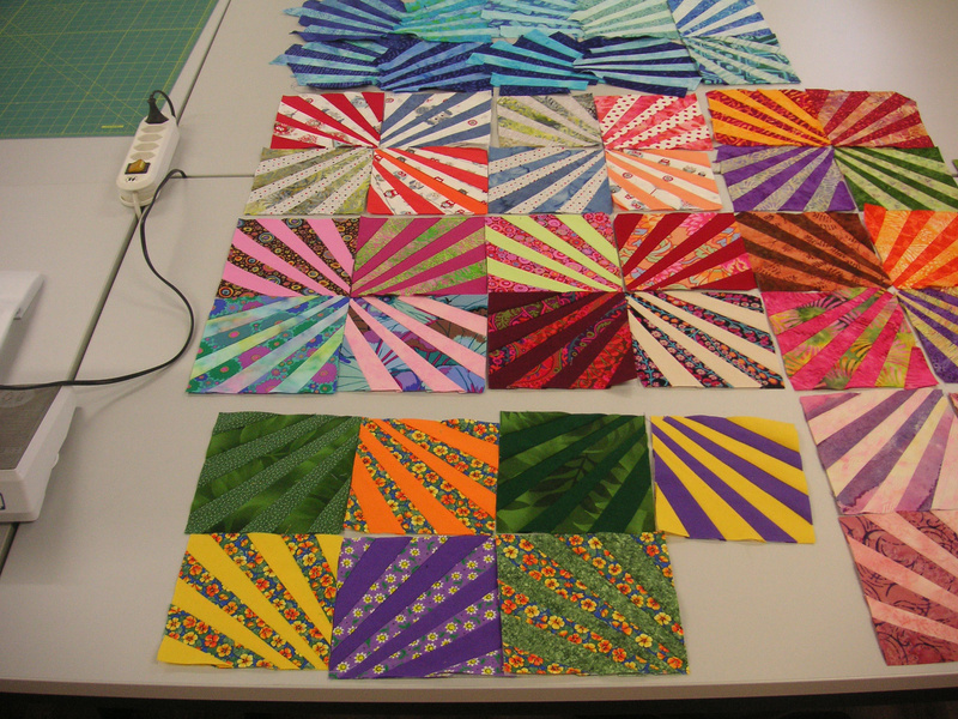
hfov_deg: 50.1
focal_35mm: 37
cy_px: 360
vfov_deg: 38.7
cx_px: 479
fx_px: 1024
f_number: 2.8
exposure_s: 1/45
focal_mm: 6.1
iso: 80
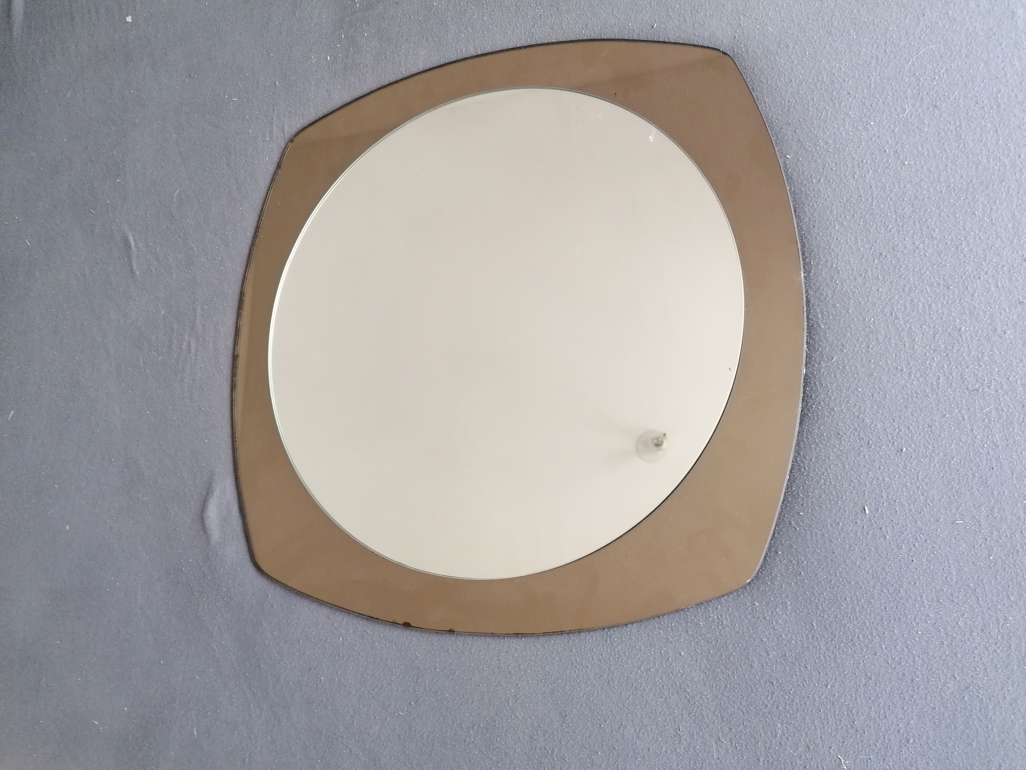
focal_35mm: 27
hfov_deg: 65.3
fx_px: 800
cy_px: 385
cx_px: 513
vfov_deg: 51.4
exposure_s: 1/33.3
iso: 320
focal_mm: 4.75
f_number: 1.8
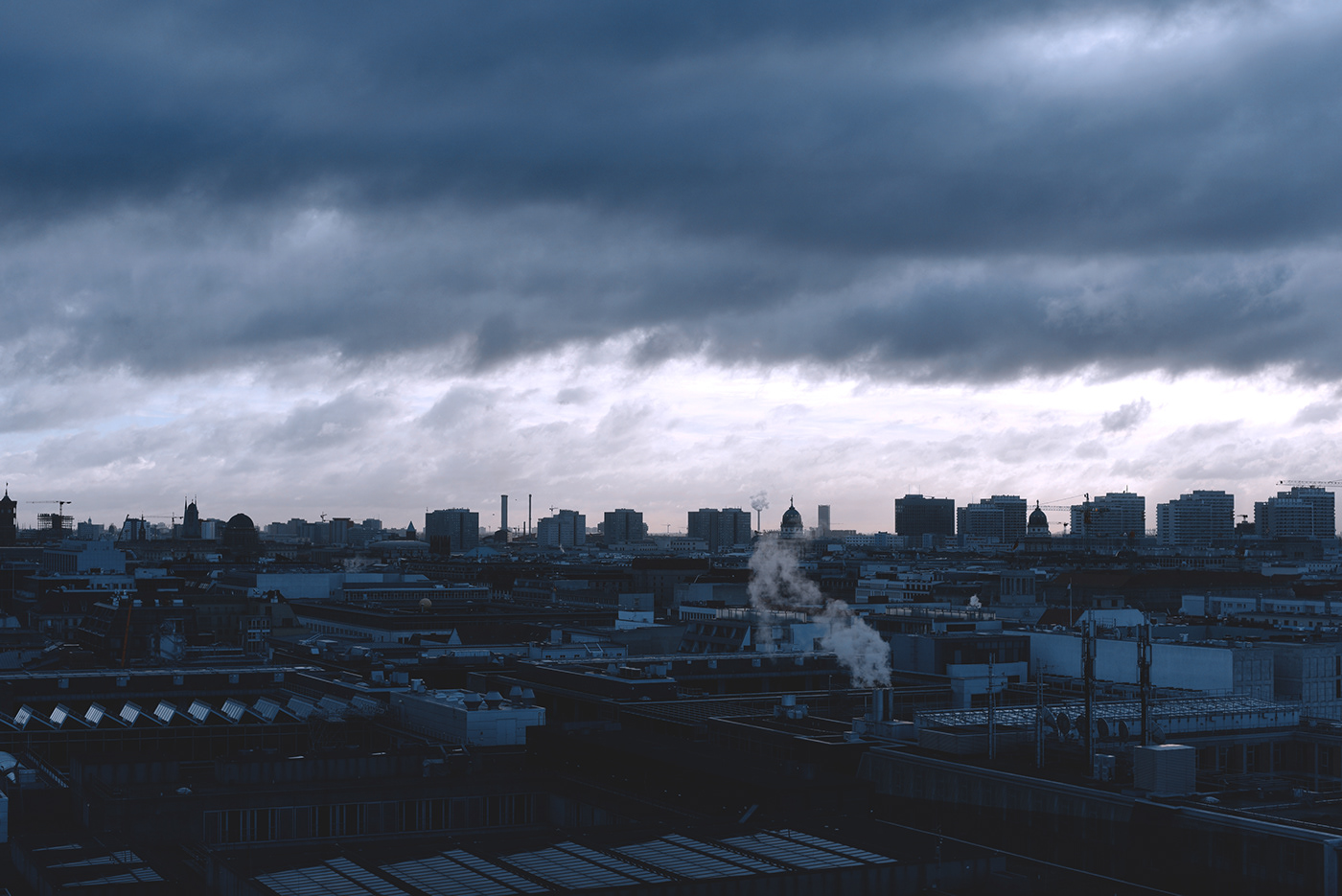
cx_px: 671
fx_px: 1865
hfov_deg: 39.6
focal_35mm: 50
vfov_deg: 27.0
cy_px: 448
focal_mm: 50
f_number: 6.3
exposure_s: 1/640
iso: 250
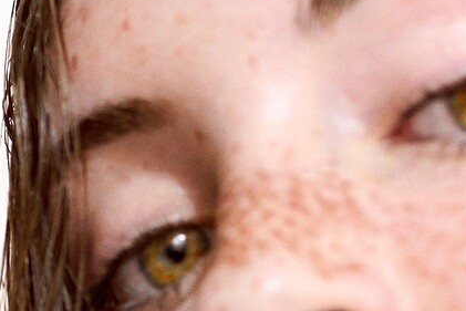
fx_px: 4843
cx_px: 734
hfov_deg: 5.5
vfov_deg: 3.7
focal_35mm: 374
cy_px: -48
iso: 1600
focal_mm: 105
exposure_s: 1/400
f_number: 6.3
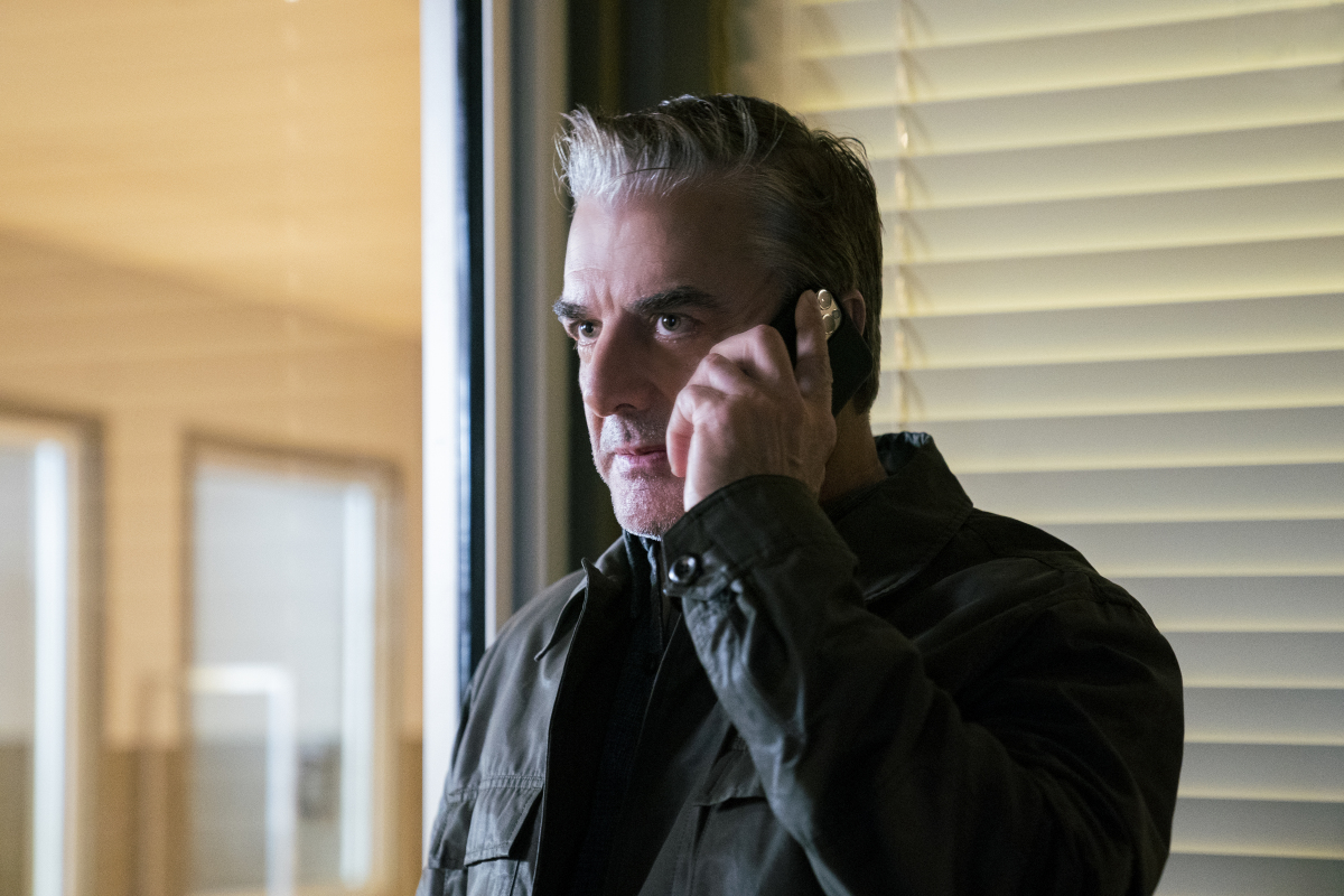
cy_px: 448
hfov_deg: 28.8
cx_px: 672
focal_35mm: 70
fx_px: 2613
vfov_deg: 19.5
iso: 10000
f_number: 2.8
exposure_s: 1/80
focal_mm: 70
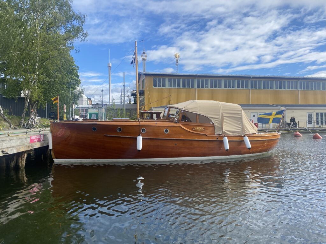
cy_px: 122
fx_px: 245
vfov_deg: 53.1
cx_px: 163
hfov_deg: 67.3
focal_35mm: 26
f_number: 1.8
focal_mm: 4.25
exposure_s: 1/2183
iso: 32
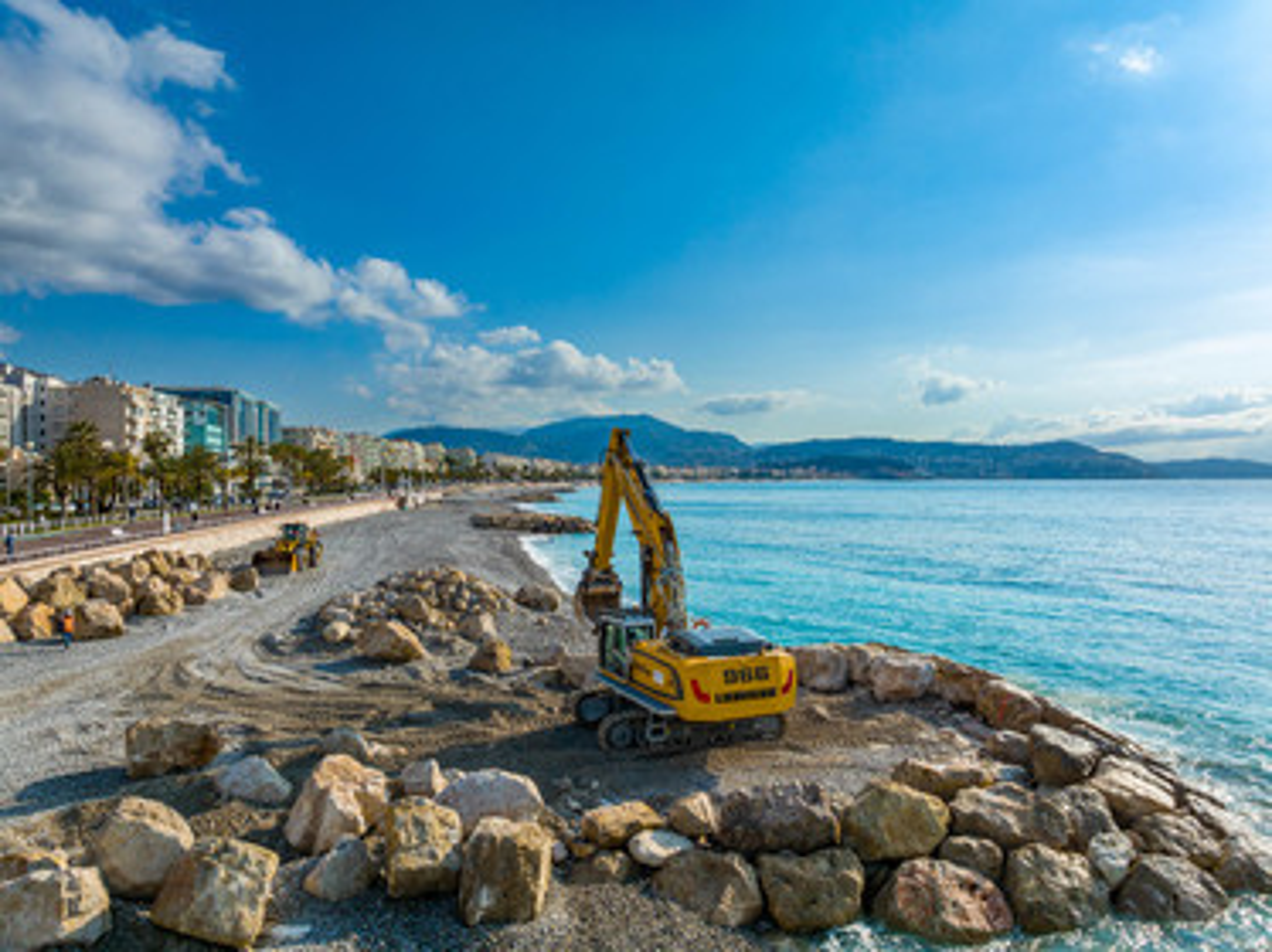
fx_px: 881
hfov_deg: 71.6
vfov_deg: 56.8
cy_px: 476
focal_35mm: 24
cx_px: 636
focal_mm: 12.3
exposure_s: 1/800
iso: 100
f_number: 6.3
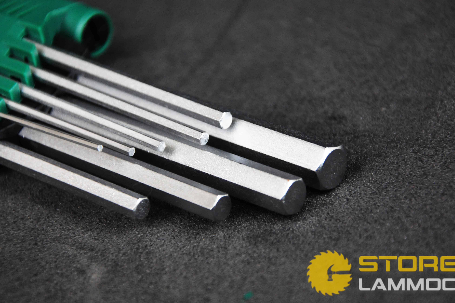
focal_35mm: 173
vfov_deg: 7.9
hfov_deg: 11.9
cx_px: 216
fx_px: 2178
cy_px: 141
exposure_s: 1/60
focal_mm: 105
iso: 1000
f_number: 5.6
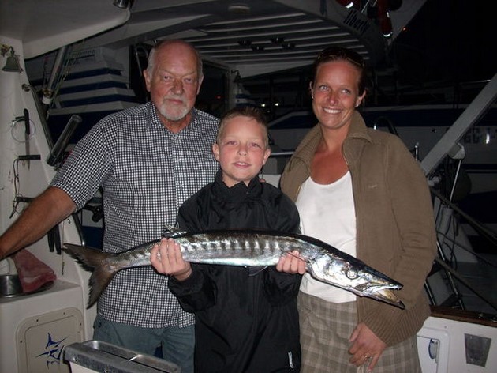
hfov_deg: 50.2
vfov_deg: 38.6
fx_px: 531
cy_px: 186
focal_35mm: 37
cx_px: 248
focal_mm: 6.2
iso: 100
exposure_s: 1/60
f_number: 2.8
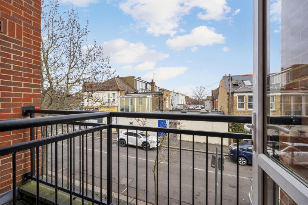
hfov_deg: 104.3
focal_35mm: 14
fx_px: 120
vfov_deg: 81.1
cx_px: 154
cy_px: 102
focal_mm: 14
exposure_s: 1/30
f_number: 16
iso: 250
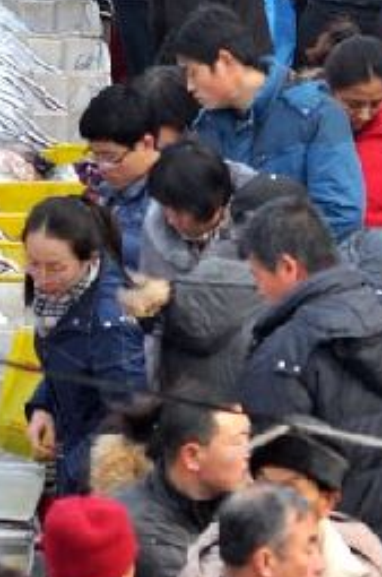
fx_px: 7783
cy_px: -267
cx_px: -156
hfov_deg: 2.8
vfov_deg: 4.2
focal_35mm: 487
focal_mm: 100
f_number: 5.6
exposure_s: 1/500
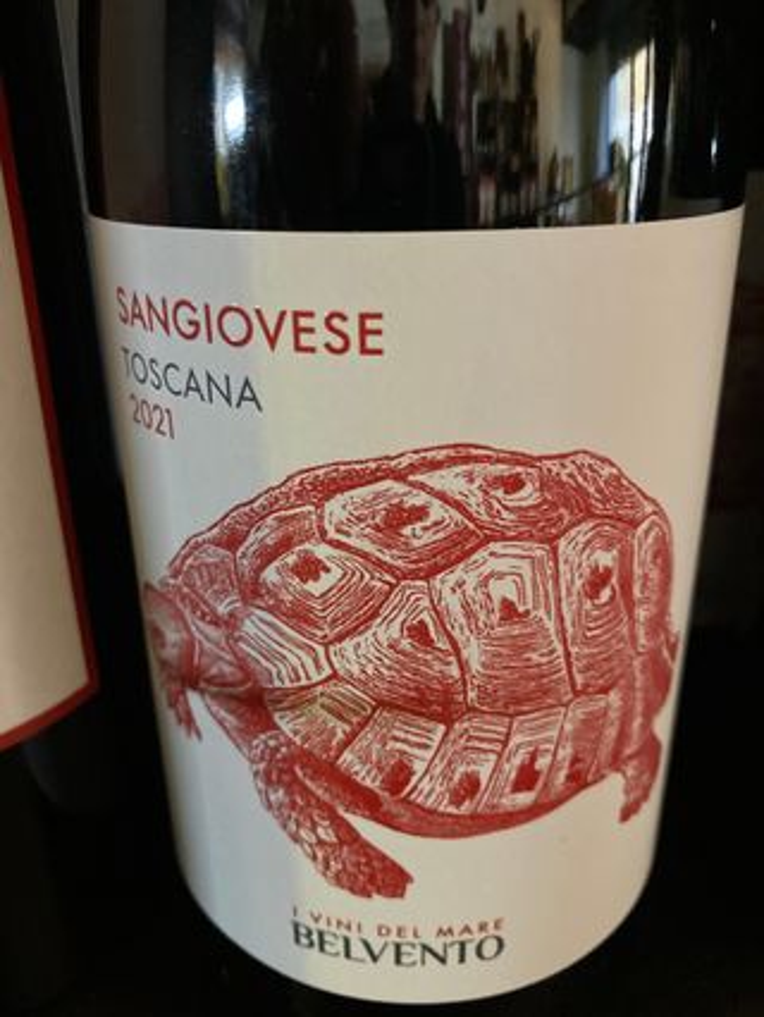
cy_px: 508
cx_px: 382
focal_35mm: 28
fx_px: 823
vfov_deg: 63.4
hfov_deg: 49.8
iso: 640
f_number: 1.8
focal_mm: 3.99
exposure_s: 1/20
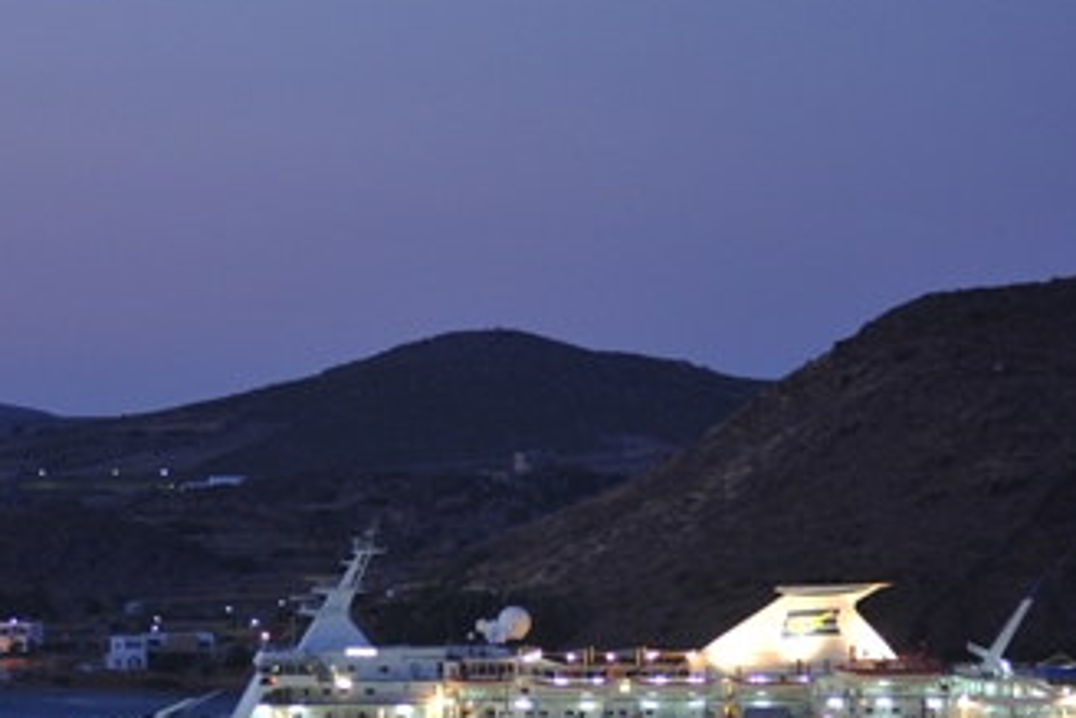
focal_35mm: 156
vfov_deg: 8.8
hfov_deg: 13.2
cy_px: 675
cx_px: 594
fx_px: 4664
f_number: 2.8
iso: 1600
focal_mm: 80
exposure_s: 1/15
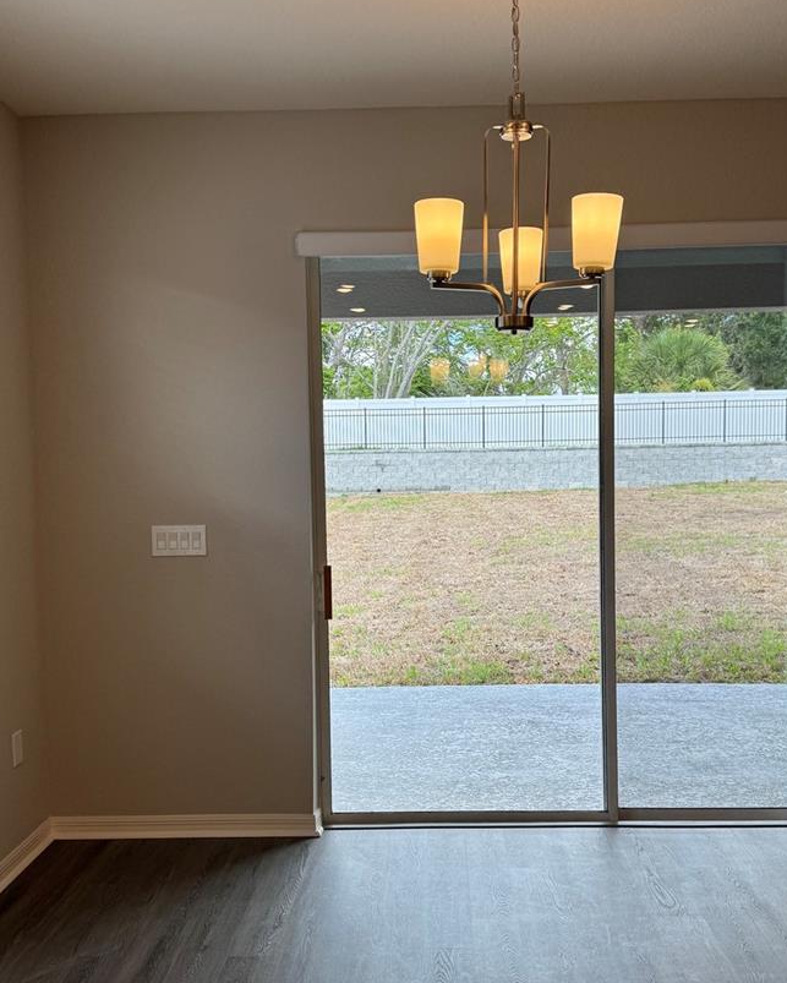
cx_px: 414
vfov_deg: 51.5
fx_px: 1018
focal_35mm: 35
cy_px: 523
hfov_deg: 42.2
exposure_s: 1/379
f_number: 1.78
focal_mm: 6.76
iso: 80
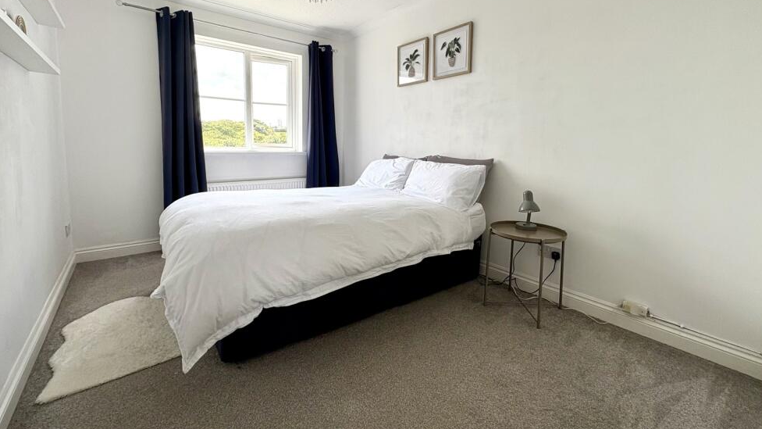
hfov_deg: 99.4
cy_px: 176
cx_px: 373
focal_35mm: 16
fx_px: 323
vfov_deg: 66.6
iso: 40
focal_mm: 2.22
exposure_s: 1/268
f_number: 2.2
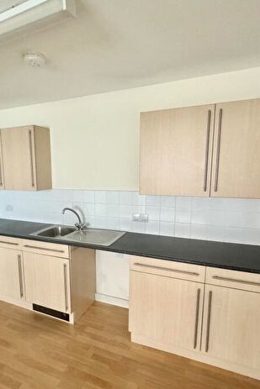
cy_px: 207
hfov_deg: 56.6
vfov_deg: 78.5
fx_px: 238
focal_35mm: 22
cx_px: 99
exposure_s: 1/60
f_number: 2.2
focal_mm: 2.22
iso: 800
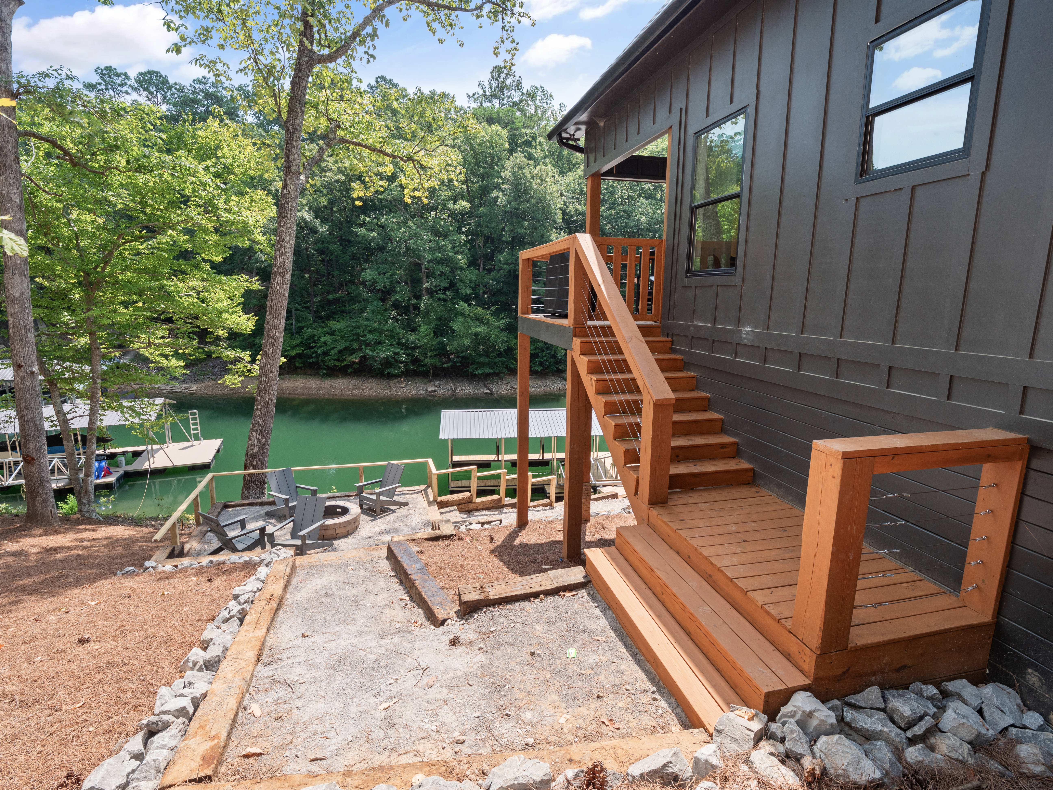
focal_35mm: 16
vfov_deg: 78.1
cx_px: 526
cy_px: 395
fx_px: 487
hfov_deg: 94.5
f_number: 5.6
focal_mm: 8
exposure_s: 1/160
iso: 200
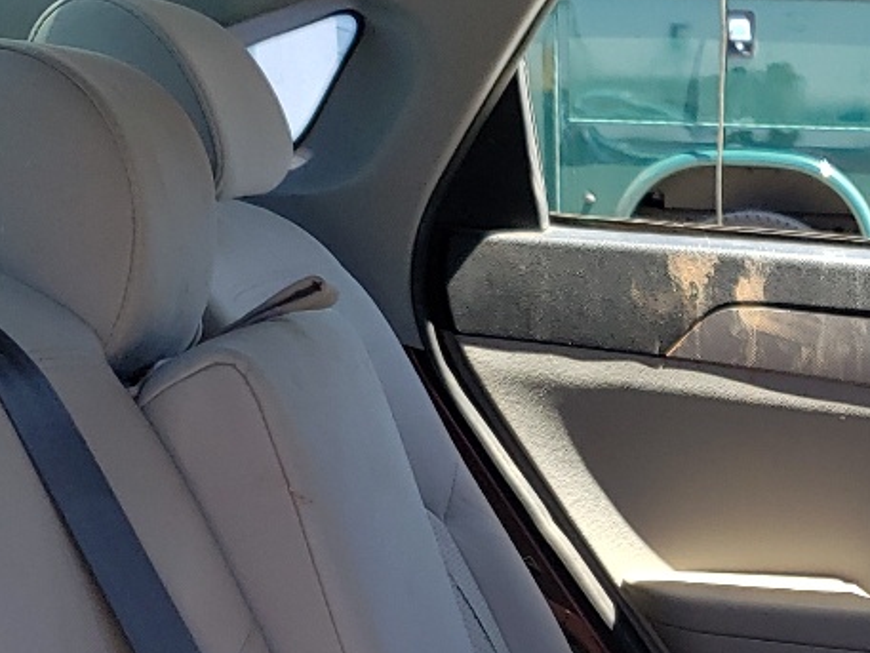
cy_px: 899
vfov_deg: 15.3
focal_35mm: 91
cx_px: 1028
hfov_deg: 20.2
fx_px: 2288
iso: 50
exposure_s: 1/500
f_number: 1.5
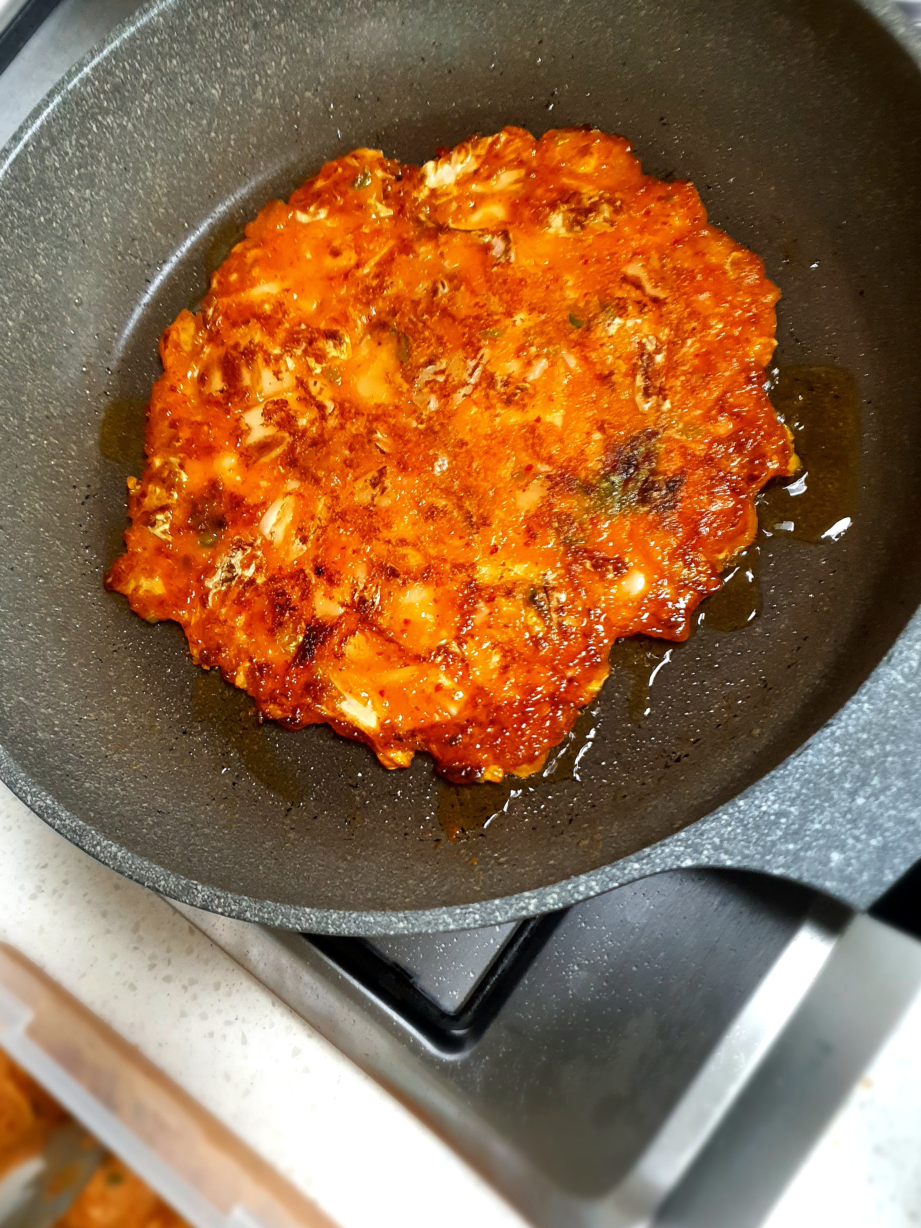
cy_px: 672
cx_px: 418
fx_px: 1242
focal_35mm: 35
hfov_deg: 40.7
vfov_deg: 52.5
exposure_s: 1/60.2
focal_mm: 4.3
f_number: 1.5
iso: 200
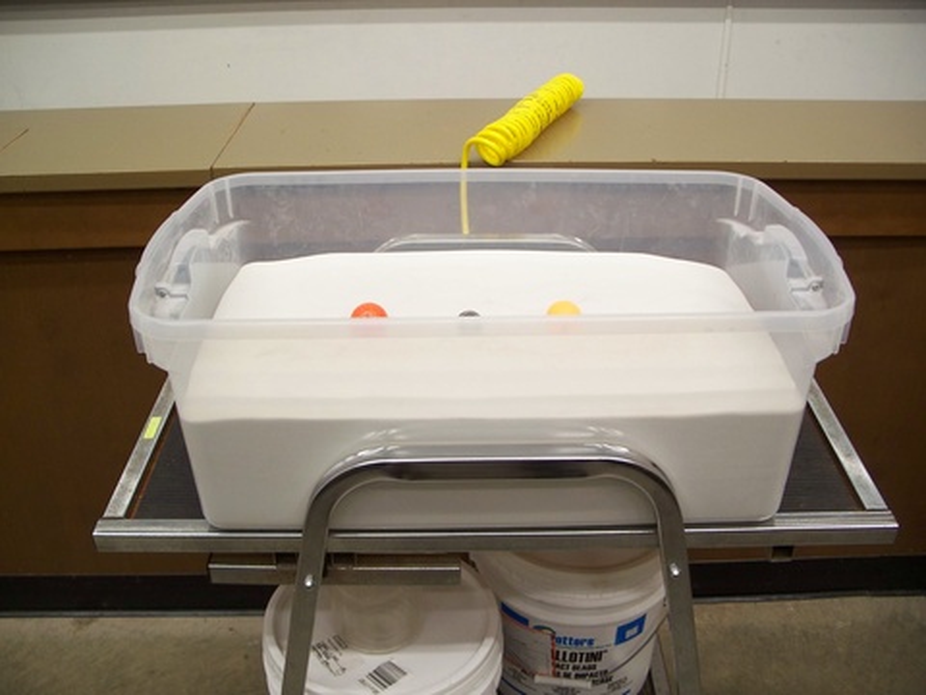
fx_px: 990
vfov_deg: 38.7
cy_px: 348
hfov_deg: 50.1
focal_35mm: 37
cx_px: 463
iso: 200
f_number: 2.8
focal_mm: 7.8
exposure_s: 1/30
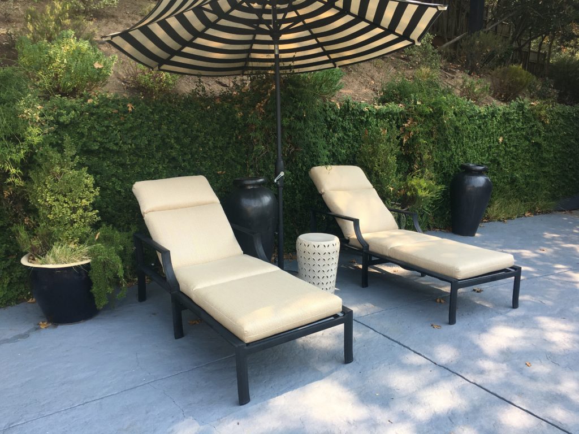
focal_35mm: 29
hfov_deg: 61.7
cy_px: 217
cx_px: 290
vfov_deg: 48.2
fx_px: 485
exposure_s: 1/416
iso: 25
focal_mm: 4.15
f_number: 2.2
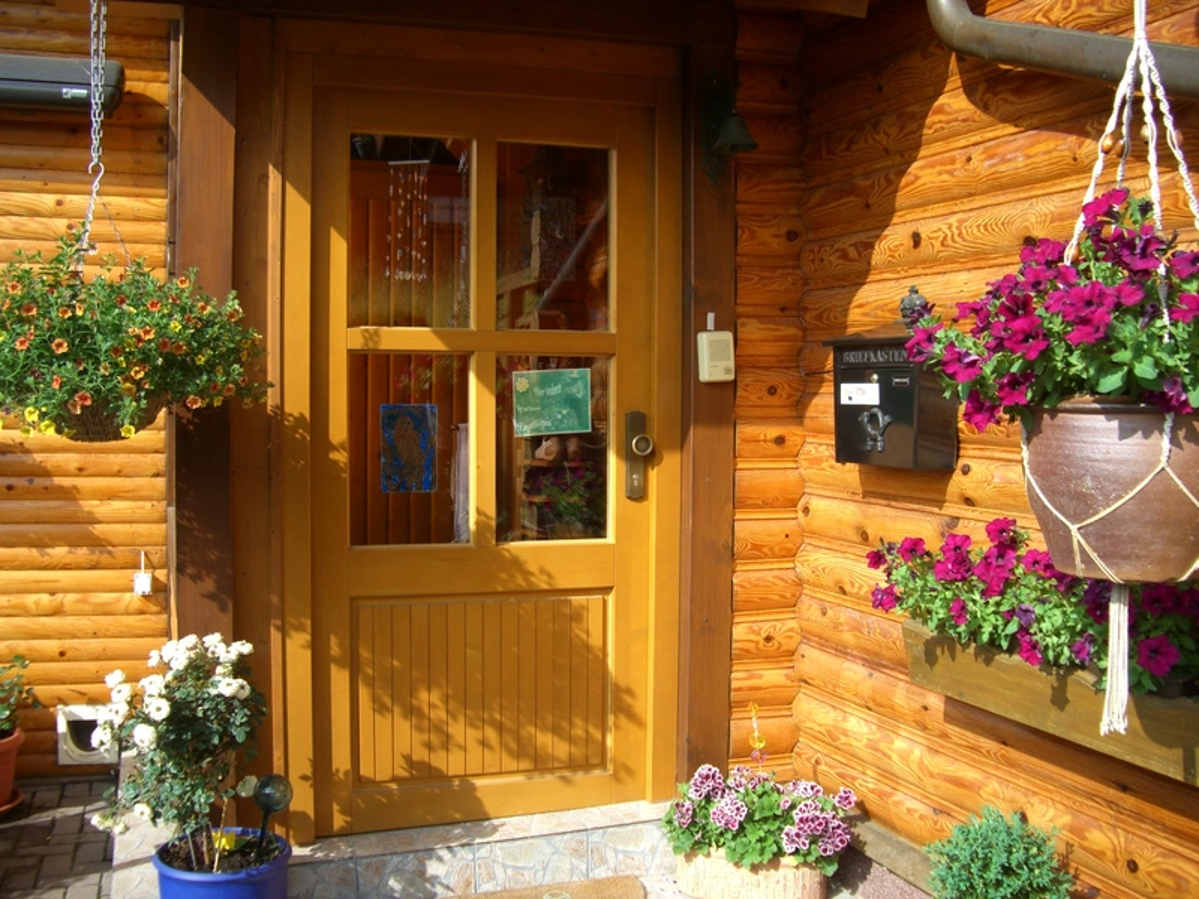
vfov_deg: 37.7
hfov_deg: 49.0
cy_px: 450
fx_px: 1316
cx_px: 600
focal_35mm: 38
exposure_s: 1/500
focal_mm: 7.9
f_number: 2.8
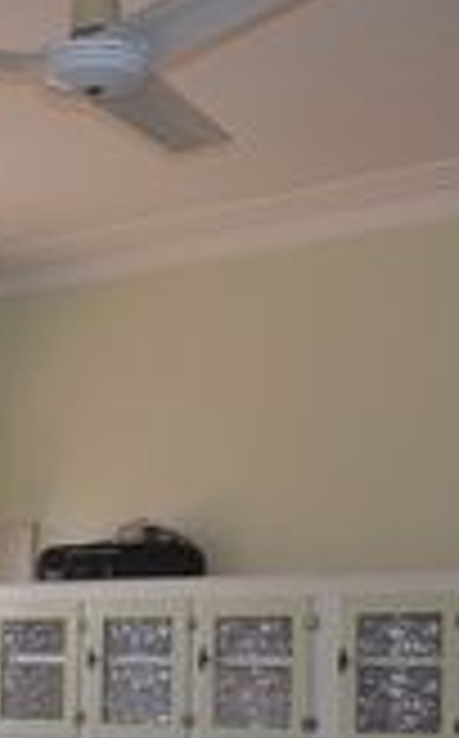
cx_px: -162
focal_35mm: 79
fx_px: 1587
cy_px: 610
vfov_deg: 25.6
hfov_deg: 15.5
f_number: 4
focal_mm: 18
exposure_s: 1/125
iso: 200
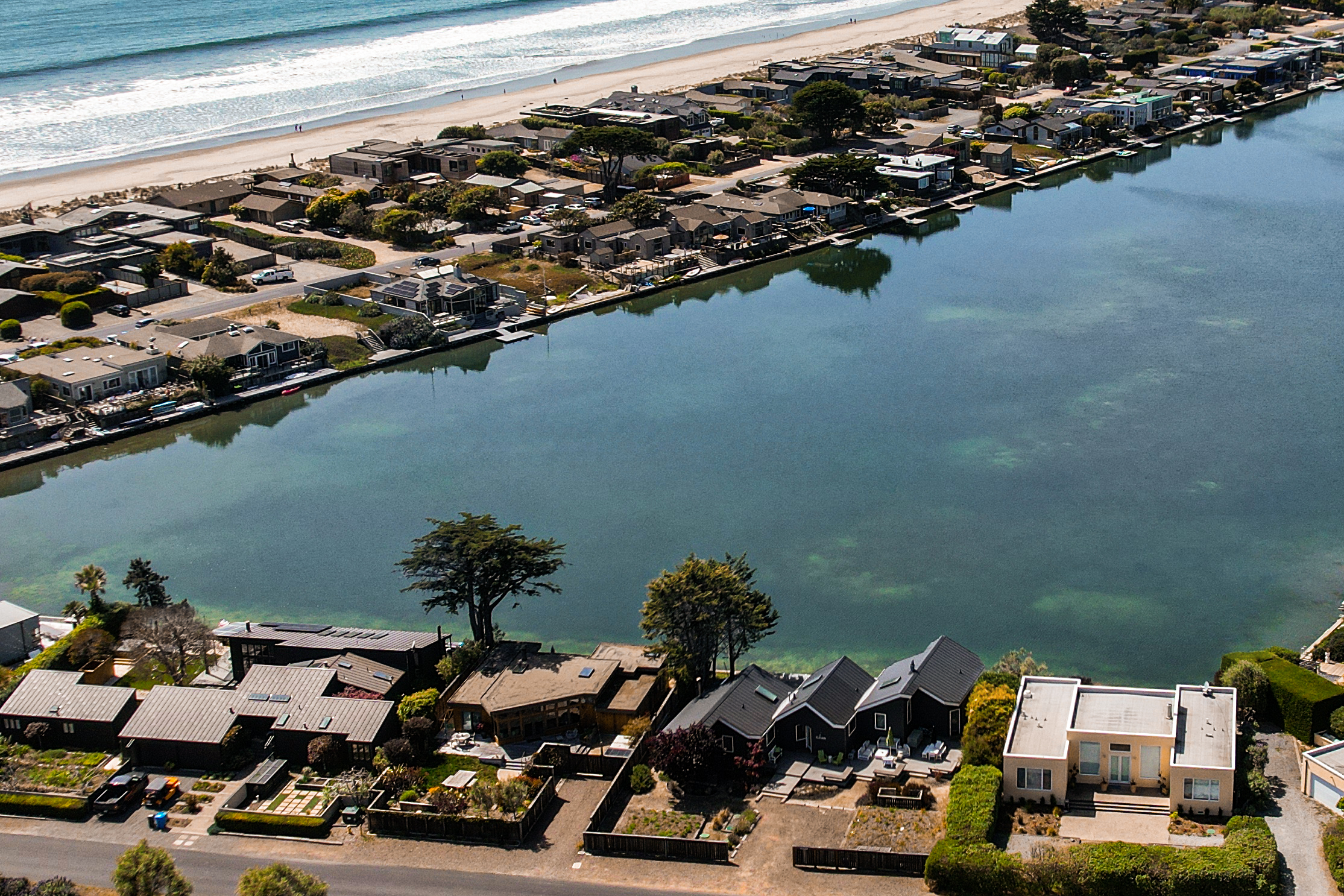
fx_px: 2016
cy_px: 384
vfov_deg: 25.0
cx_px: 878
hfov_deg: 36.6
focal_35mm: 54
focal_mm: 8.38
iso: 130
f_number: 2.8
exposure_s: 1/2500
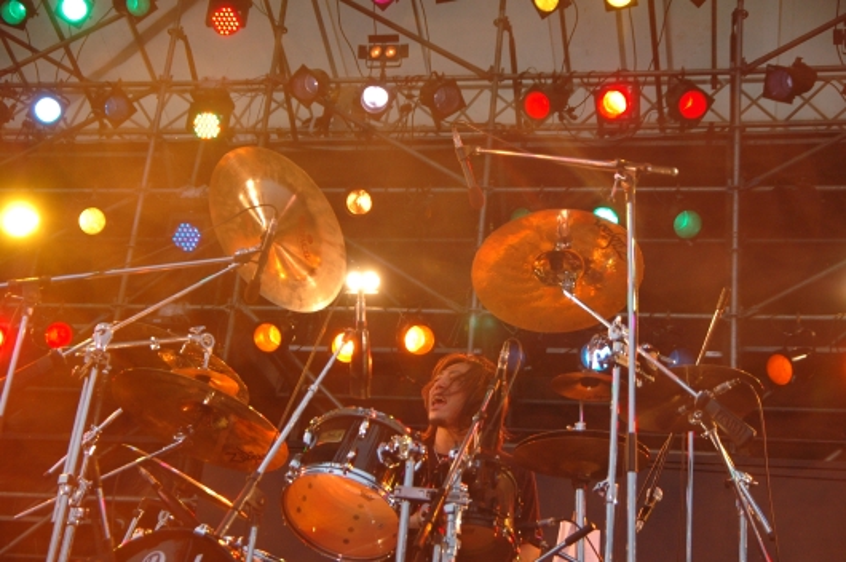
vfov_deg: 22.6
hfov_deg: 33.4
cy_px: 281
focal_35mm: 60
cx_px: 423
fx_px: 1408
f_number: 4
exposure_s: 1/800
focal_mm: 40
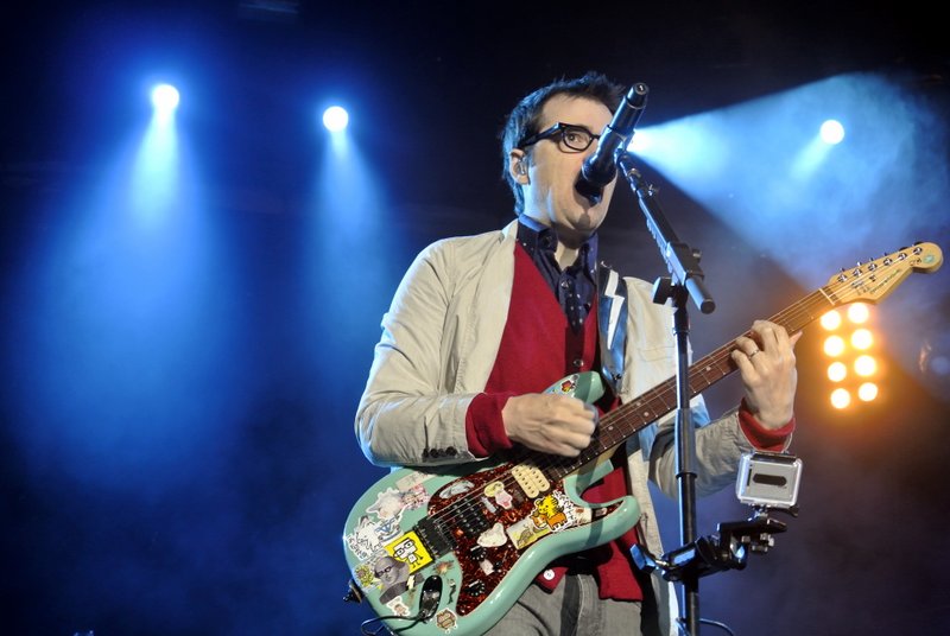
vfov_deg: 16.5
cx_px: 475
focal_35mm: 83
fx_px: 2193
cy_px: 318
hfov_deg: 24.4
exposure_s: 1/125
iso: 500
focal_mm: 30.9
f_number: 3.8
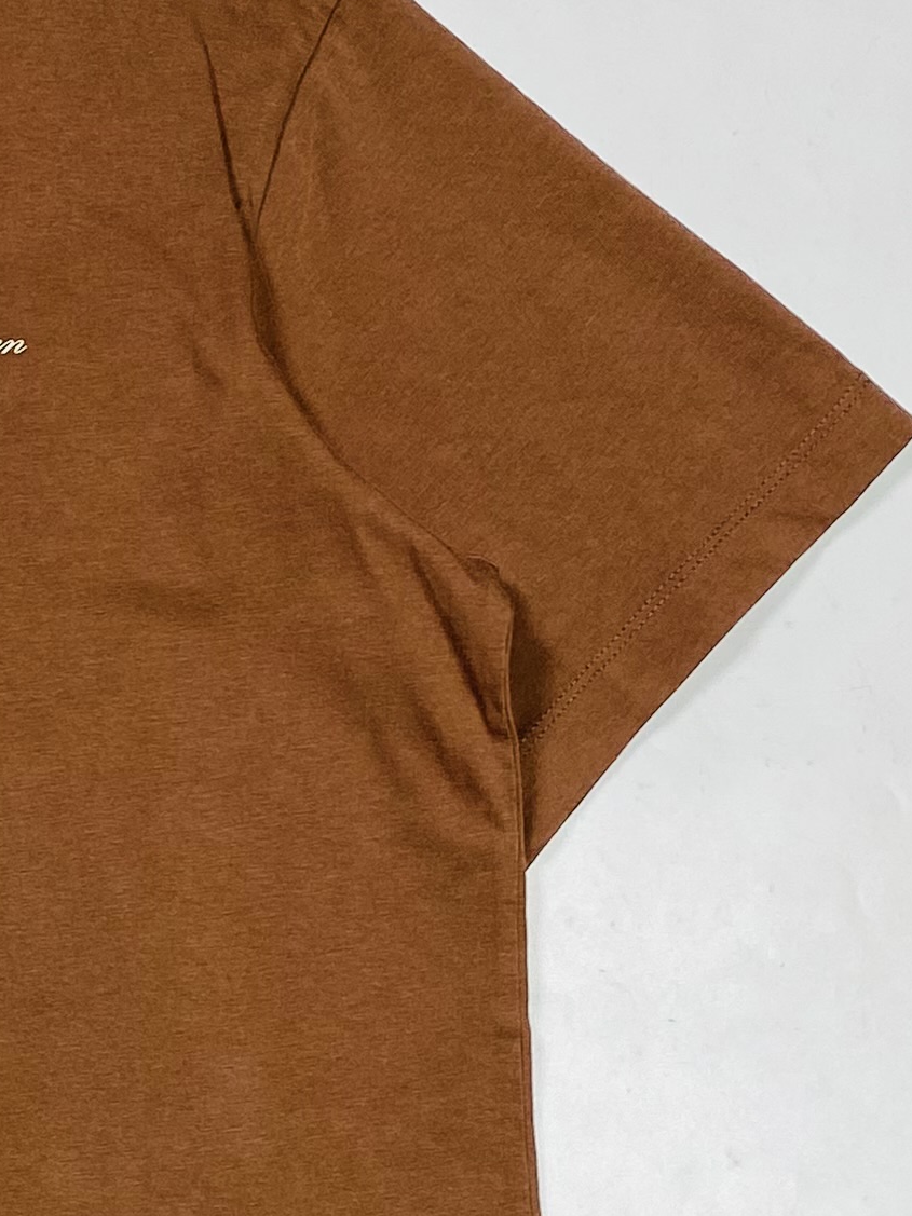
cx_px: -523
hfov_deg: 14.6
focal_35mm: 93
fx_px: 3268
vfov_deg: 21.0
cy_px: 777
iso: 32
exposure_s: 1/103
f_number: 1.8
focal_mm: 4.25
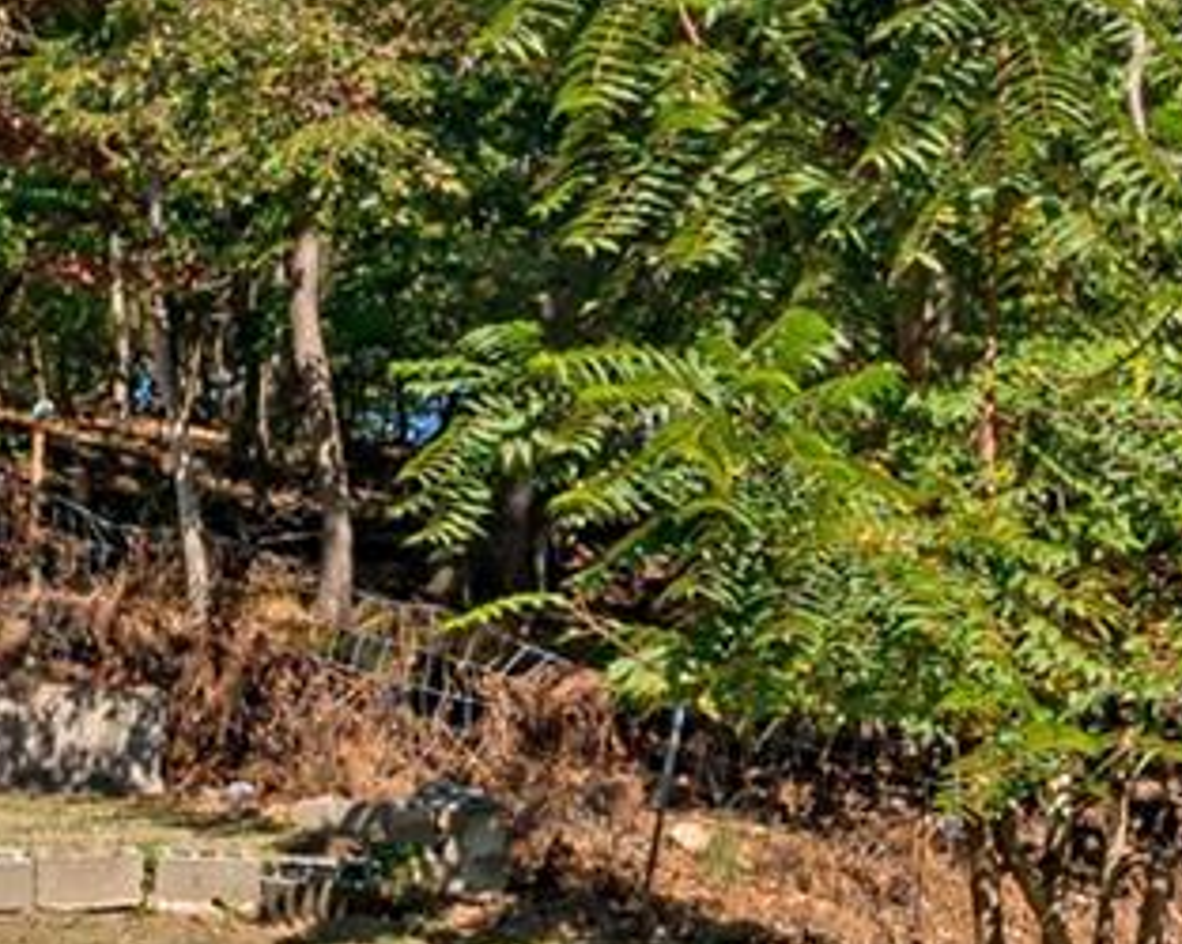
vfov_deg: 17.6
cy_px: 816
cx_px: 1239
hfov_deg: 21.3
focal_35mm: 86
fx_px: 3007
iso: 400
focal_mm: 14
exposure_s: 1/320
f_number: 10
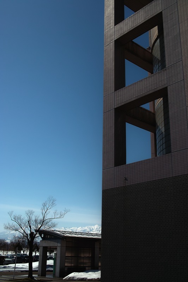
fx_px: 321
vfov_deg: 47.4
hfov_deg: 32.6
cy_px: 141
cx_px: 94
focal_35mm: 41
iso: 100
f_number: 5
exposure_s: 1/1250
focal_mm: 24.2
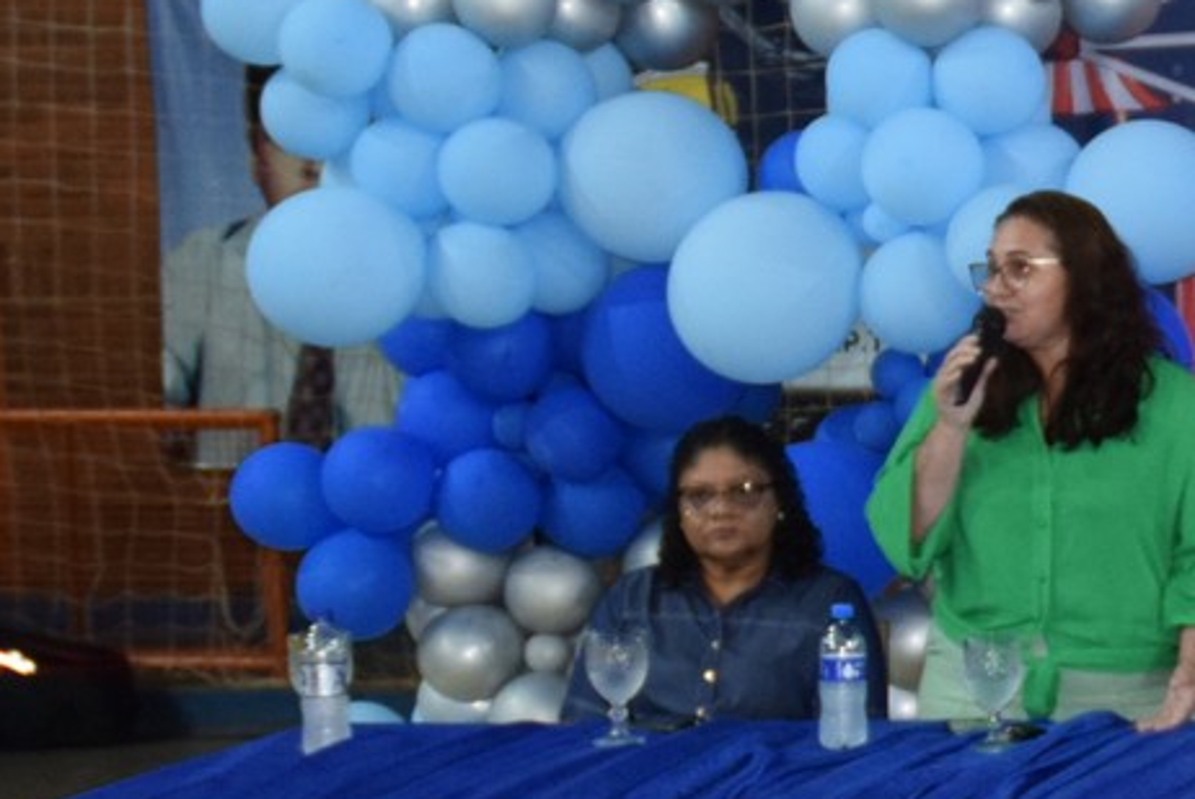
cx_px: 1944
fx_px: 3489
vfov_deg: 13.0
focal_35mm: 105
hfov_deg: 17.0
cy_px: 566
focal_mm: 18
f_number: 3.5
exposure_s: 1/60
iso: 1400
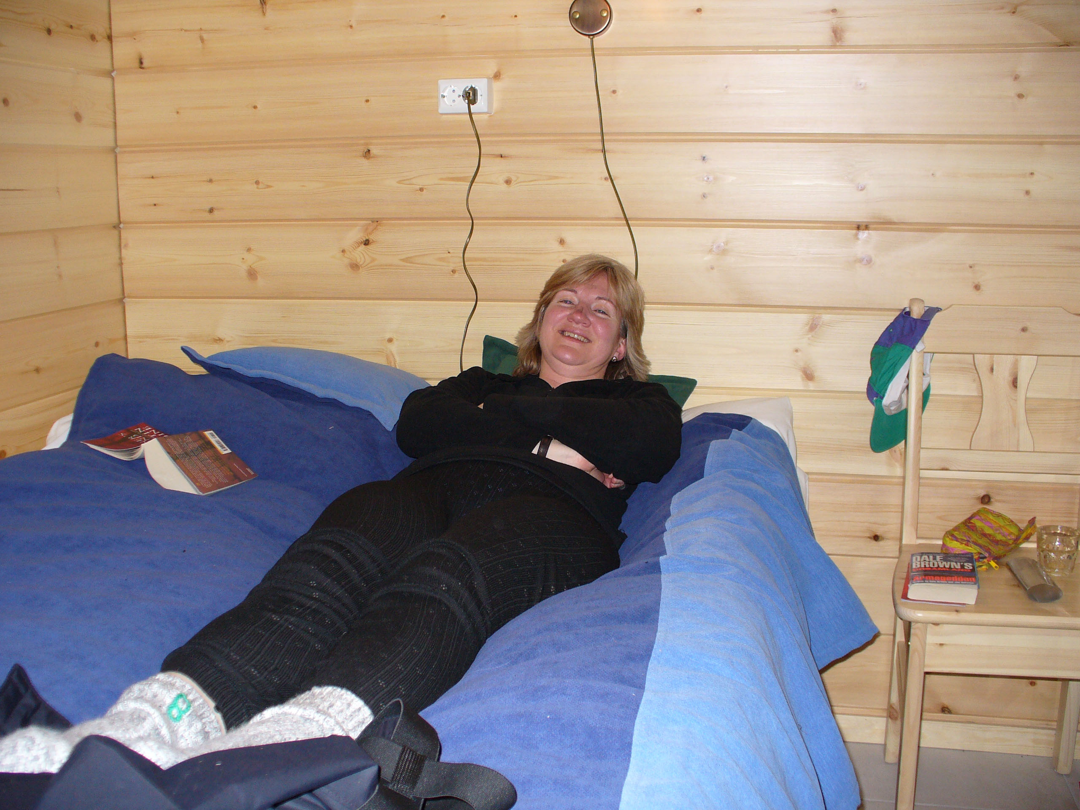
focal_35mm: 37
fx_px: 1154
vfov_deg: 38.7
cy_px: 405
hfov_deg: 50.1
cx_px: 540
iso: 100
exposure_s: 1/30
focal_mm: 6.1
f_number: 2.8
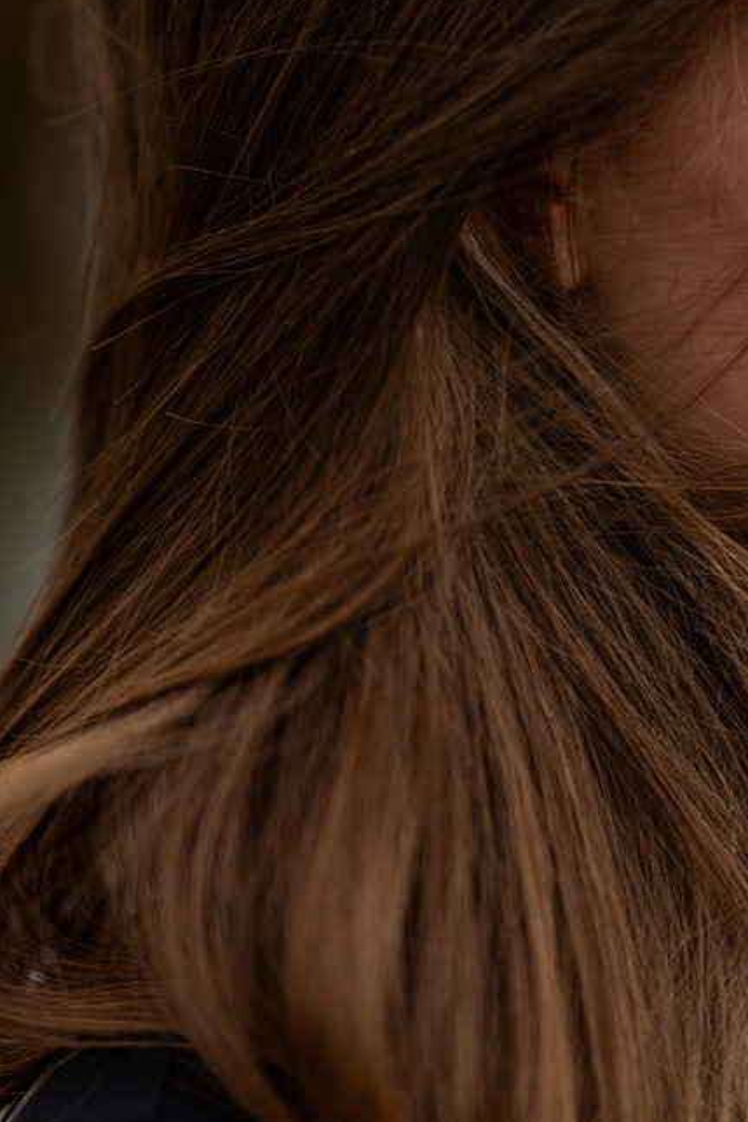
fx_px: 7109
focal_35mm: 228
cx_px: 754
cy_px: 373
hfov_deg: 6.0
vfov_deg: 9.0
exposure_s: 1/800
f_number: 1.4
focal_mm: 105
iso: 100
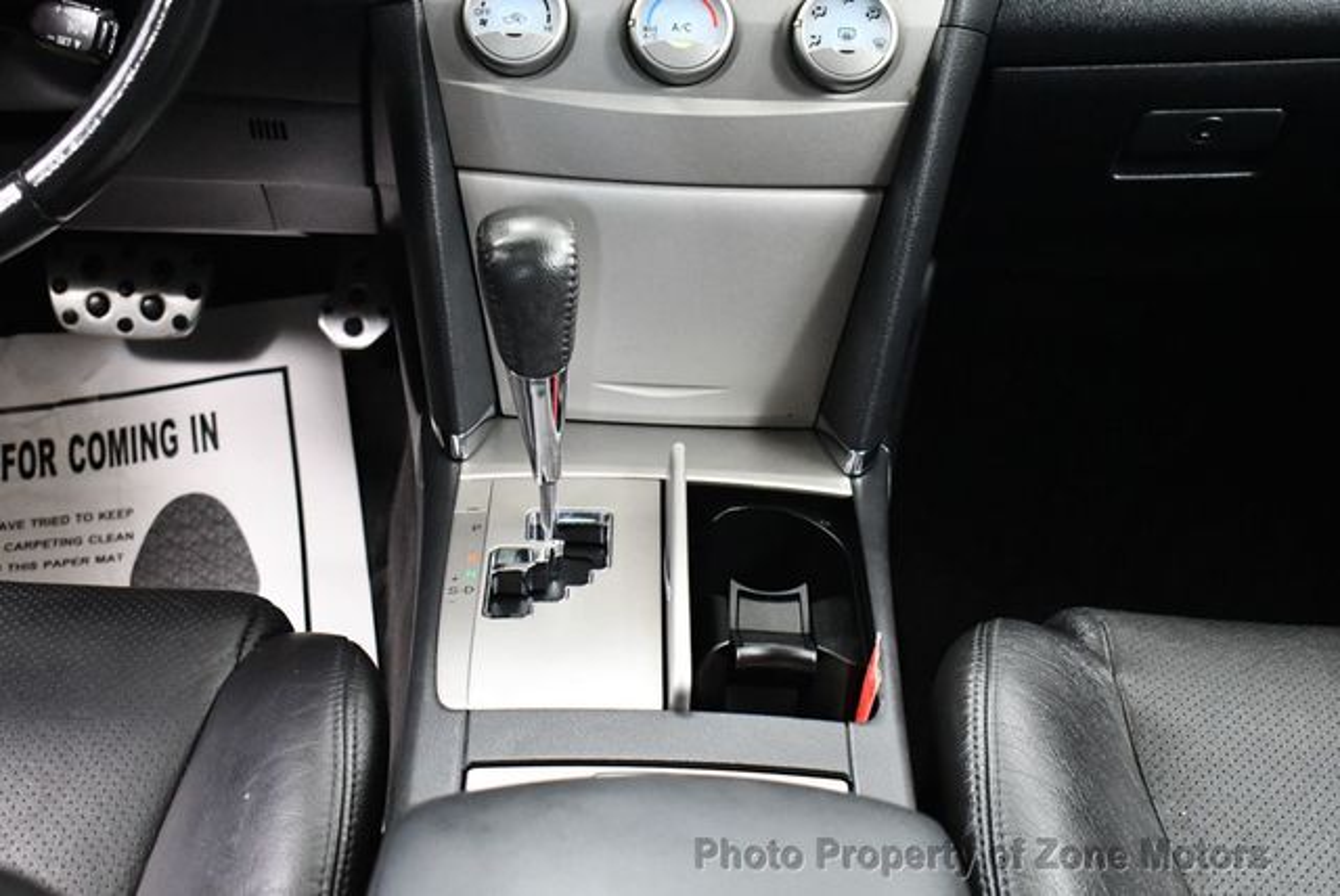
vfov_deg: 23.4
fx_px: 2161
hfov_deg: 34.5
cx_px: 670
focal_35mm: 58
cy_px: 448
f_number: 4.2
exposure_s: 1/60
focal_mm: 29
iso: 5000
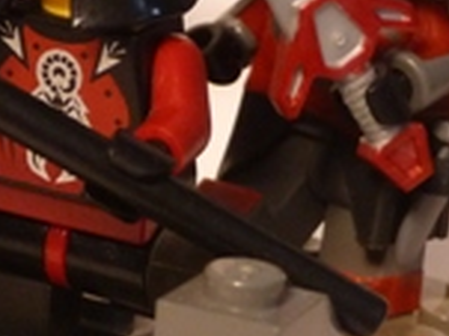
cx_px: -4
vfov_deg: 10.5
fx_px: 1827
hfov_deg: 13.8
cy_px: 223
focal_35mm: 141
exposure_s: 1/30
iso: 320
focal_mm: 6.7
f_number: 3.9
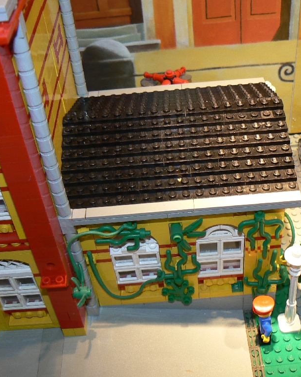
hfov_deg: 32.0
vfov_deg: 39.6
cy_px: 188
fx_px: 524
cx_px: 179
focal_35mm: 47
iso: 100
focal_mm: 6
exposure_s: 1/30
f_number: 2.8
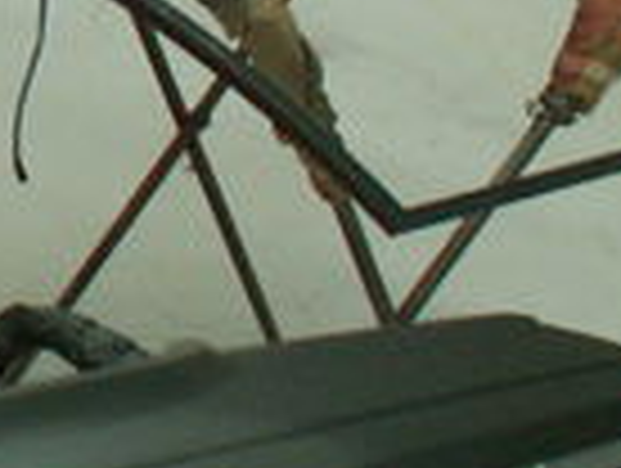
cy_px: -112
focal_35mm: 162
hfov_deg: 11.2
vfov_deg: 9.1
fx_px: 2911
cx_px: -536
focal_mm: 5.86
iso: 125
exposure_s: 1/40
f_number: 2.8
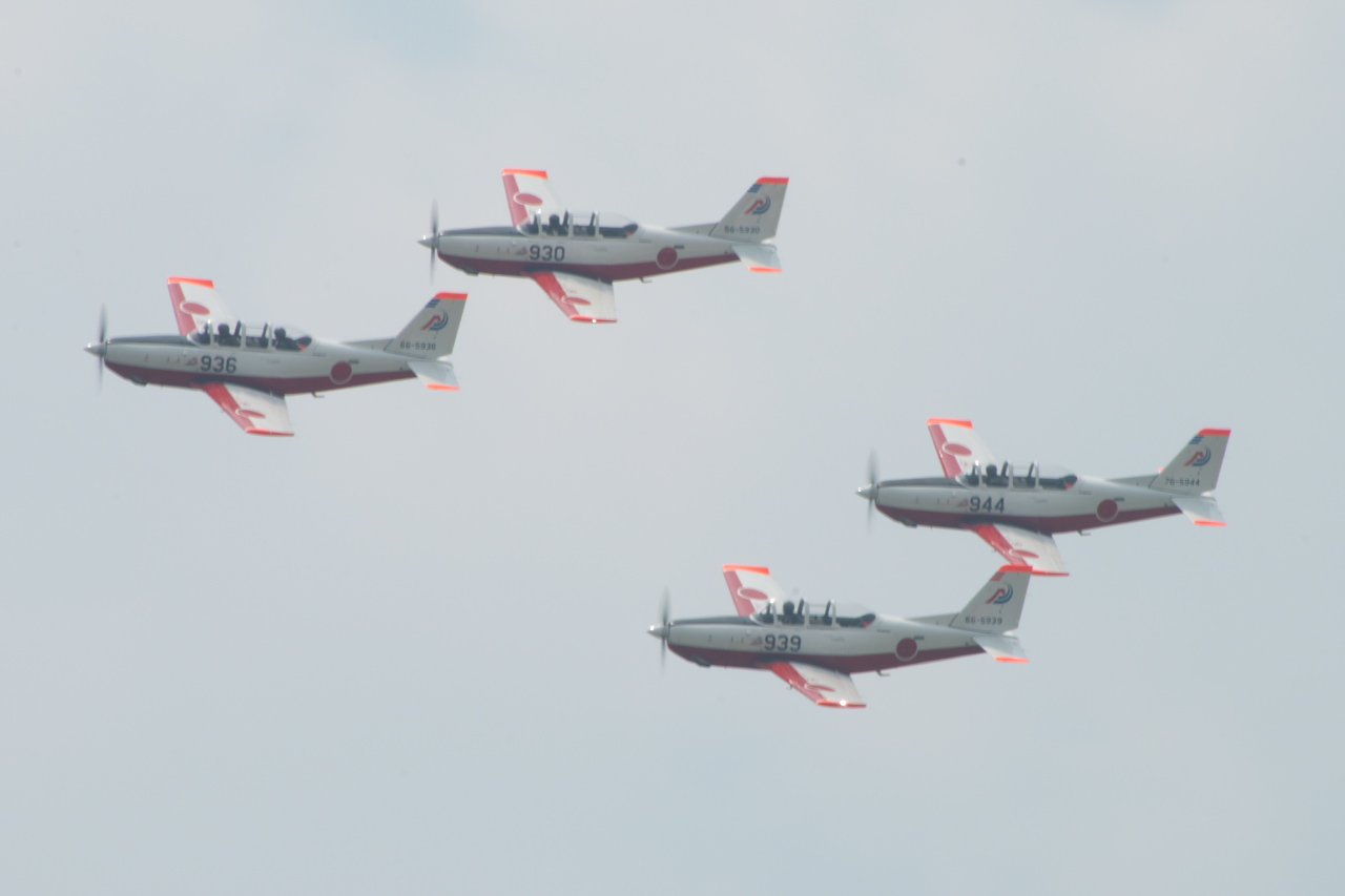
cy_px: 448
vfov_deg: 3.1
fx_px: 16809
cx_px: 672
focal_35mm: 450
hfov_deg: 4.6
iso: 100
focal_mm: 300
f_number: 22
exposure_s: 1/60
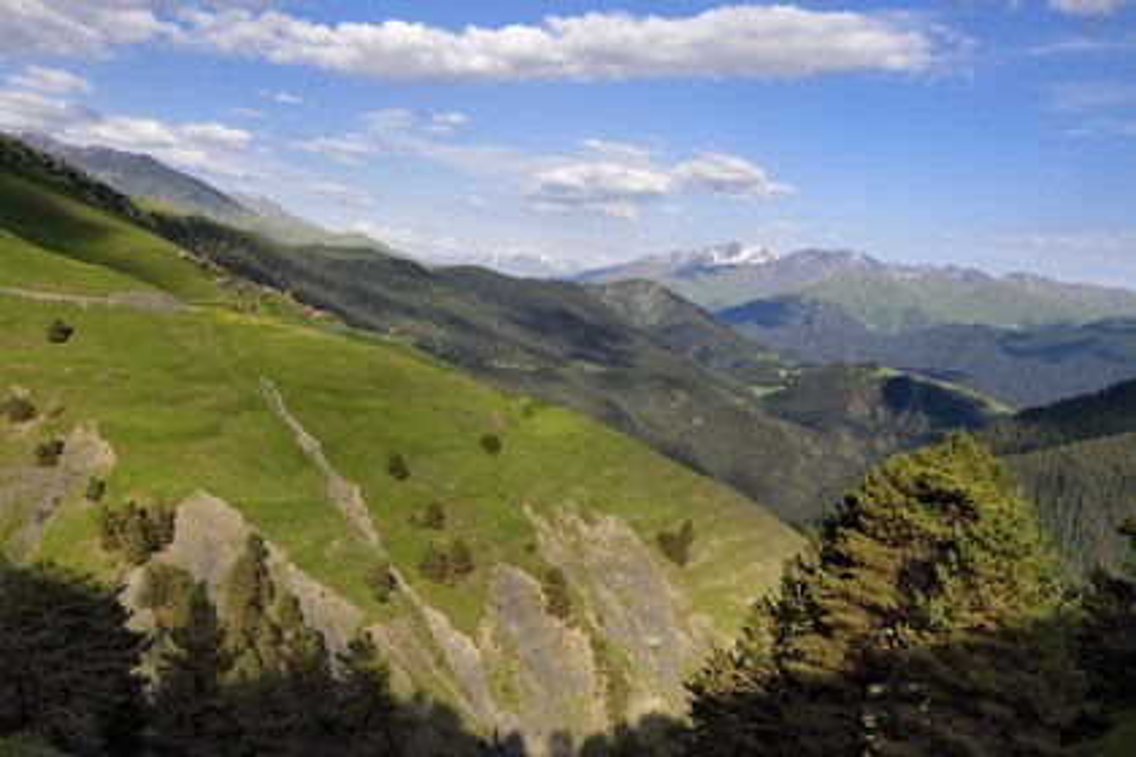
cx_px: 568
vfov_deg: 35.1
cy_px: 378
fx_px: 1199
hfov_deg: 50.7
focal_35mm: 38
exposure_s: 1/1600
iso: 640
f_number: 9
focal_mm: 38
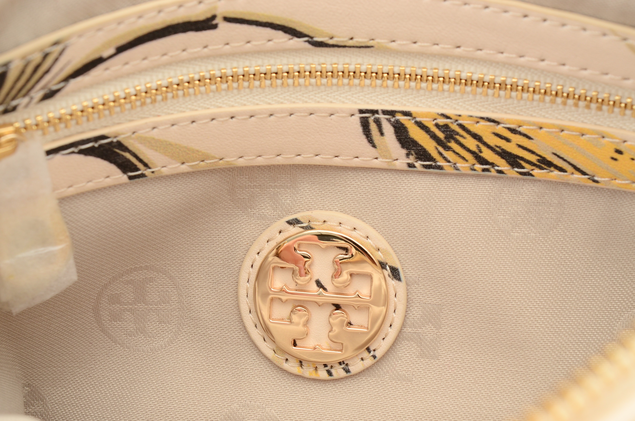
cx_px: 318
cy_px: 210
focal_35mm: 78
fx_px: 1373
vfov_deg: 17.4
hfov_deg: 26.0
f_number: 11
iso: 320
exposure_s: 1/60
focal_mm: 52
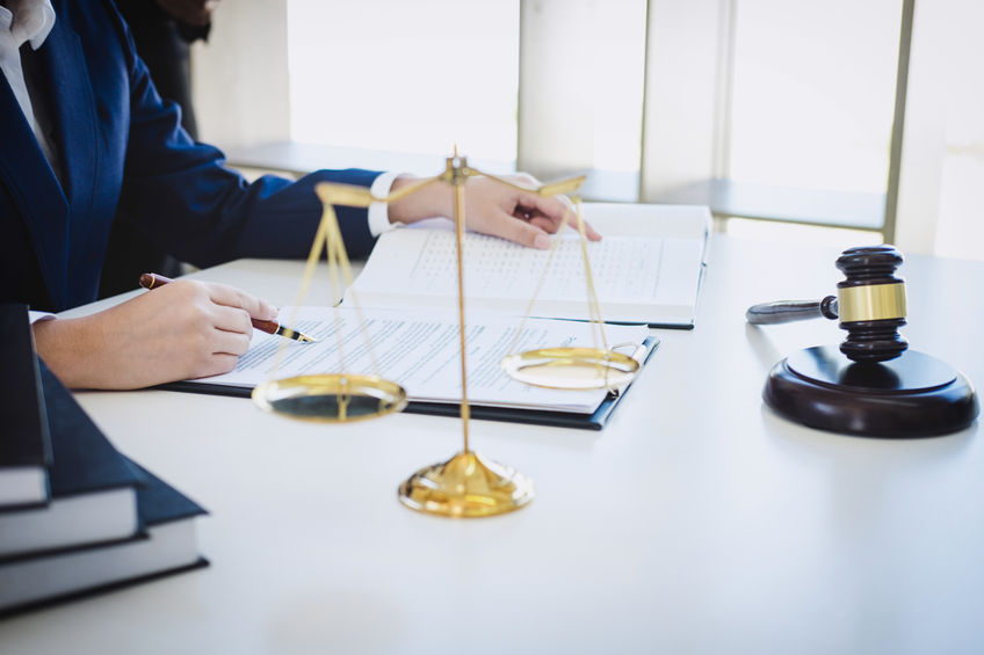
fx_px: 1448
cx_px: 492
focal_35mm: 53
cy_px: 328
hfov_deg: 37.5
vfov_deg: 25.5
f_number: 2.8
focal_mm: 35
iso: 200
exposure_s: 1/125
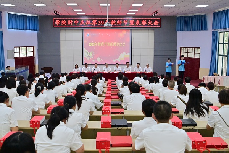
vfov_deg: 34.2
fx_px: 248
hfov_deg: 49.6
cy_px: 76
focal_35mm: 39
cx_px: 114
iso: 500
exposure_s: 1/125
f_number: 5.6
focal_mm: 26
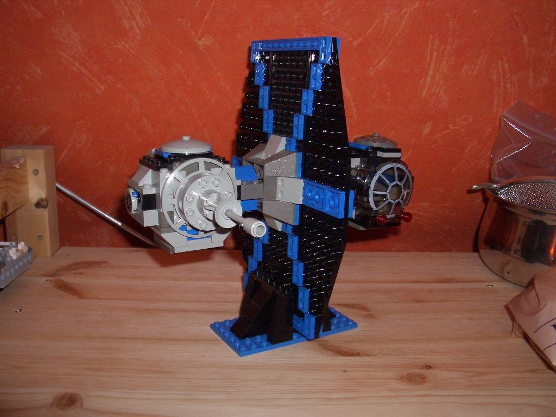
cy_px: 208
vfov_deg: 40.7
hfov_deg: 52.6
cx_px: 278
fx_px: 562
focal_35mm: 35
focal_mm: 5.8
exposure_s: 1/40
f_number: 4.3
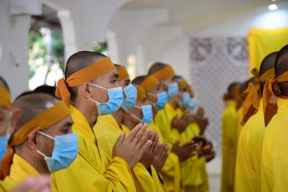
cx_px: 144
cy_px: 96
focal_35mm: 120
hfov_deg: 17.1
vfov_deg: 11.4
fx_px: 960
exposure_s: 1/100
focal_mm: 120
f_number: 4.5
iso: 2000
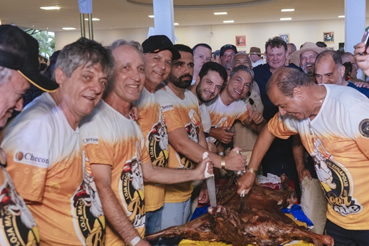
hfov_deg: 41.0
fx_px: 492
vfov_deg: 28.0
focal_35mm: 48
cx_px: 215
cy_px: 146
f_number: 3.2
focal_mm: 24
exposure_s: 1/250
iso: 2500
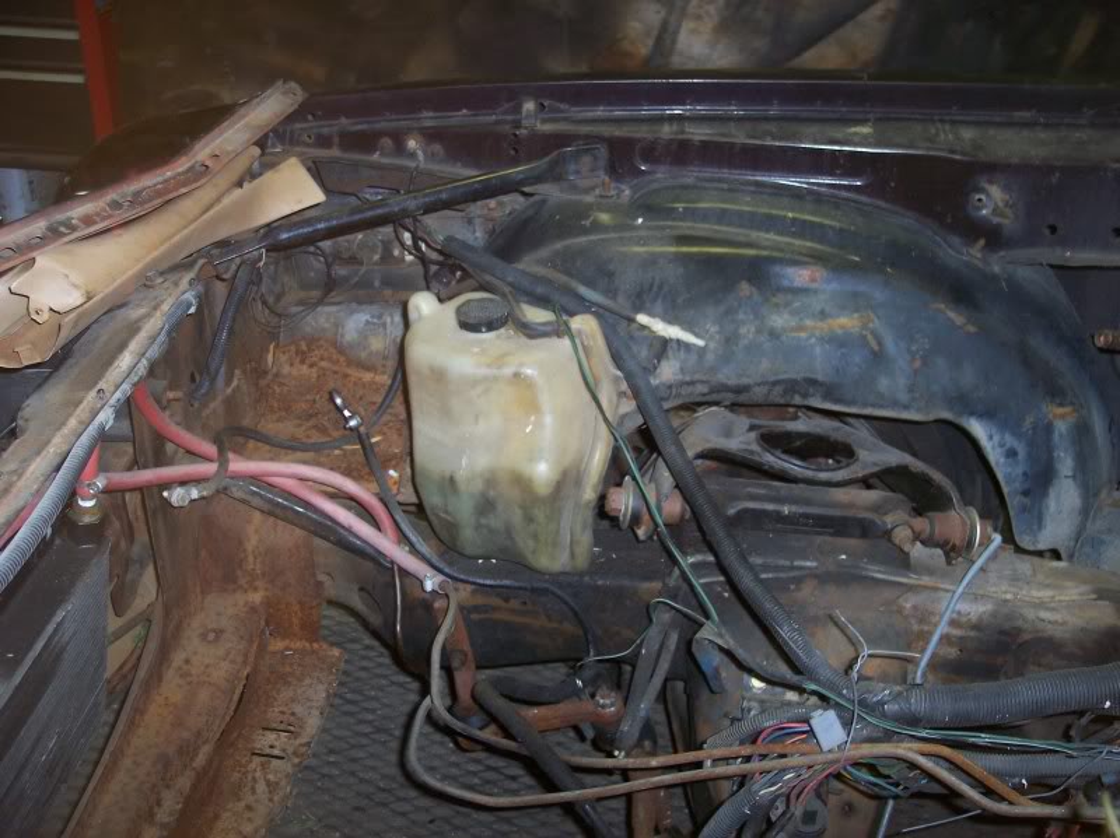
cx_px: 560
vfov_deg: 37.7
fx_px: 1229
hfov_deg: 49.0
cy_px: 419
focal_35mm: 38
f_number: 2.8
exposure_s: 1/30
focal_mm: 8
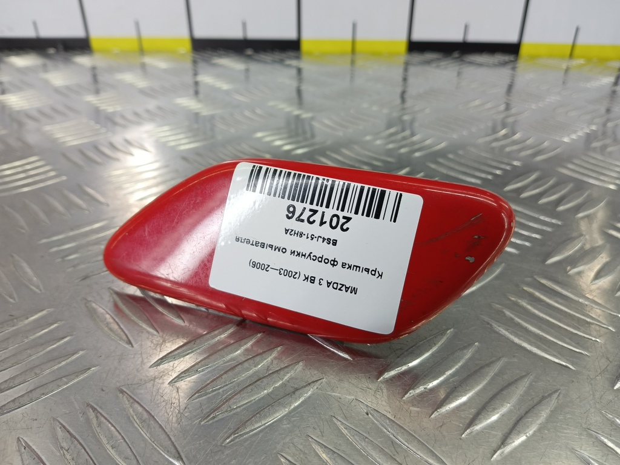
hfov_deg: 73.9
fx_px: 412
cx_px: 310
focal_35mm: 23
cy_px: 232
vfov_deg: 58.9
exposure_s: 1/50
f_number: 1.6
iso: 106
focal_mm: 4.11
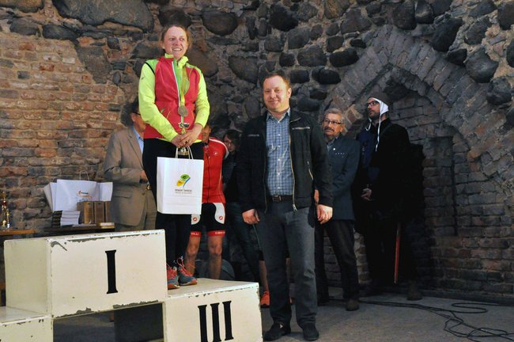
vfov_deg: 28.0
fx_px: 685
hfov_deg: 41.2
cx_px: 257
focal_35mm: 48
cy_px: 171
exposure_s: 1/60
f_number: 13
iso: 3200
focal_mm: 32
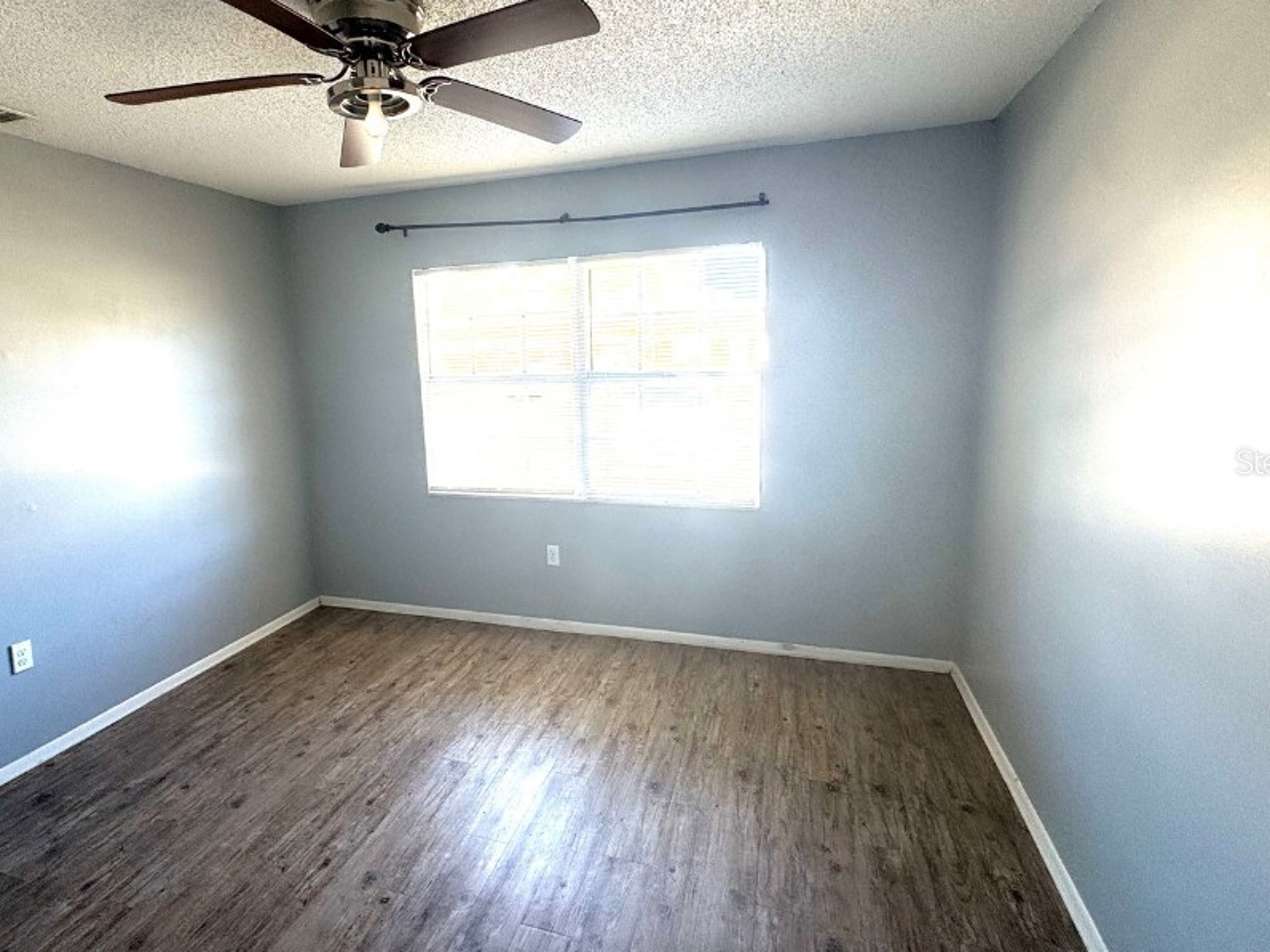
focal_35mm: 18
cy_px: 461
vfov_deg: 71.6
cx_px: 570
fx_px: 660
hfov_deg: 87.5
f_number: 2.2
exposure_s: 1/147
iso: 40
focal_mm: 2.22
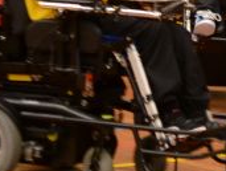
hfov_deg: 5.9
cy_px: 11
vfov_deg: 4.5
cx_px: 356
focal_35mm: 333
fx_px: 2179
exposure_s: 1/30
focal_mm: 55
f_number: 5.6
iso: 1600
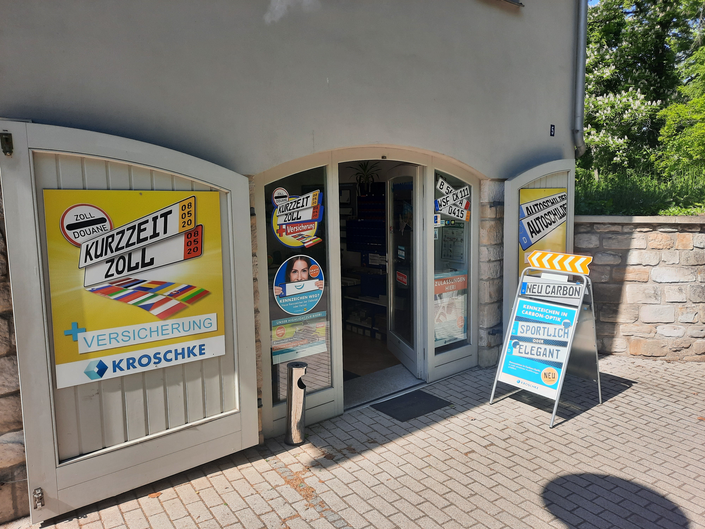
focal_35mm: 25
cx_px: 352
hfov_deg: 69.4
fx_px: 509
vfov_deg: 54.9
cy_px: 264
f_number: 2
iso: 32
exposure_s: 1/529
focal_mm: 4.6
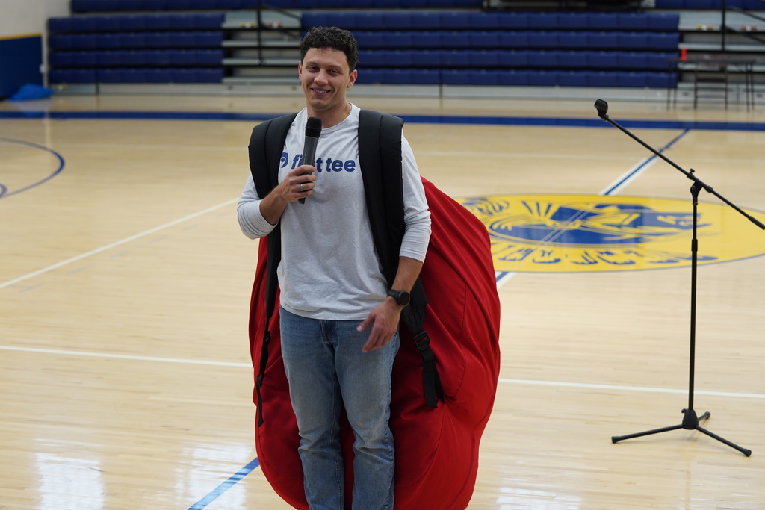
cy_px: 255
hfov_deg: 28.8
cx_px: 382
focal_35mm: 70
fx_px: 1488
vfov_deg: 19.5
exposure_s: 1/160
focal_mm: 70
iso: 1250
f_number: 4
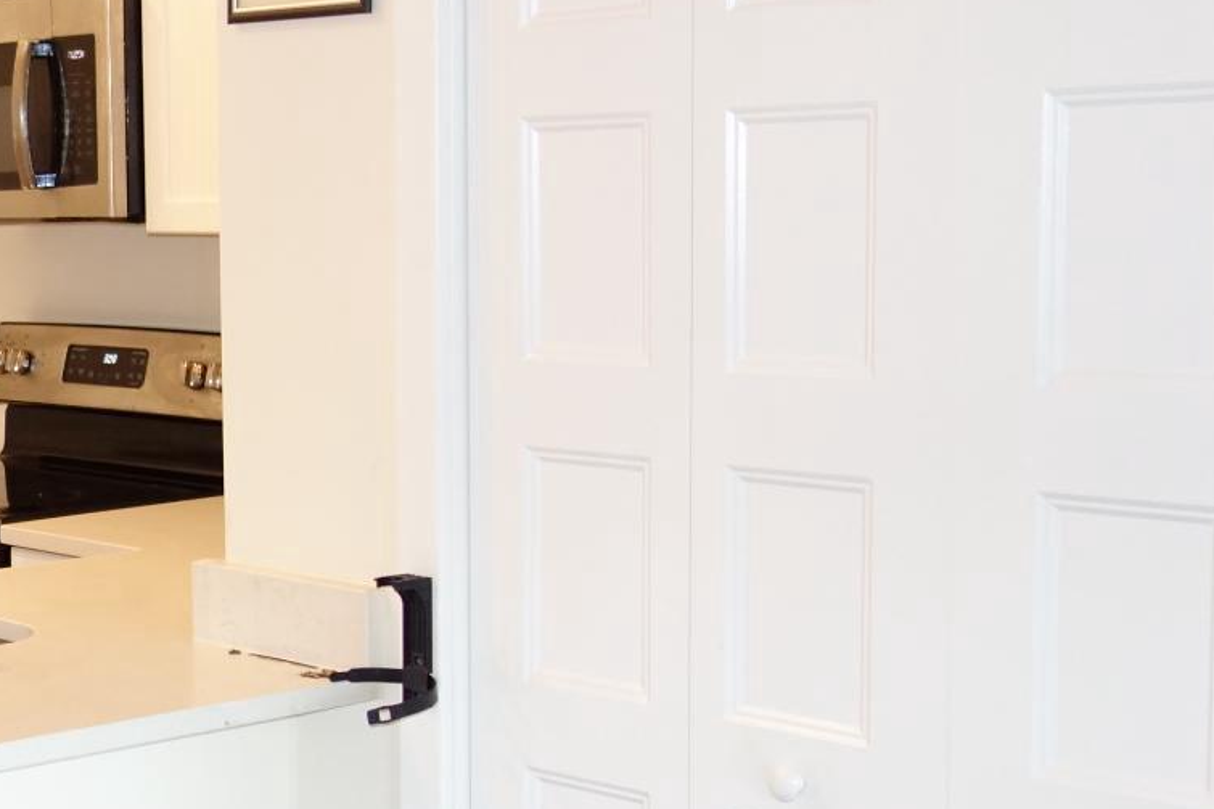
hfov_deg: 23.9
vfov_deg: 17.9
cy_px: 461
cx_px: -293
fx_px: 2562
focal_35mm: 76
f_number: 1.8
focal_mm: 10.4
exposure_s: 1/80
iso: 400
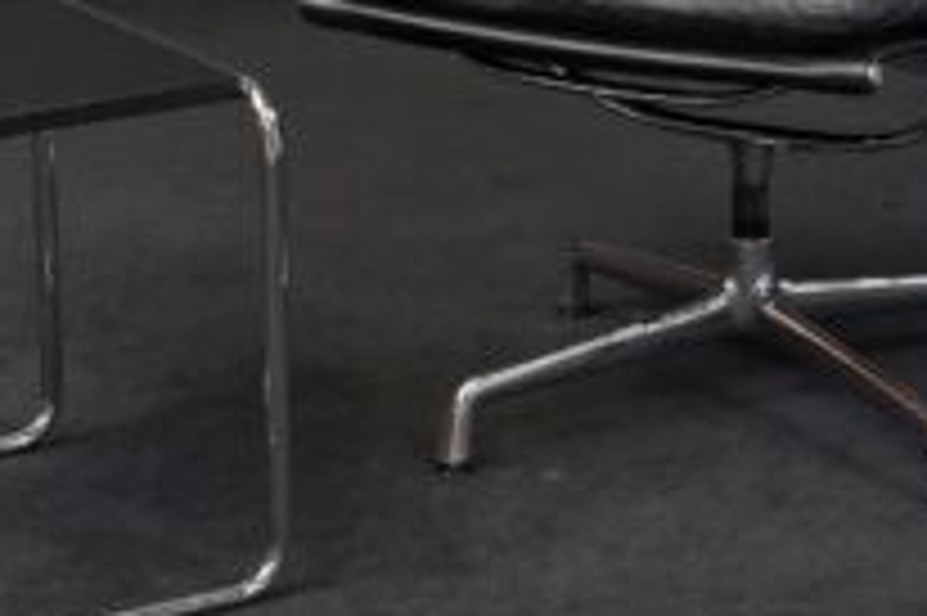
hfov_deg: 15.0
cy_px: 58
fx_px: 3525
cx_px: 396
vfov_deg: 9.9
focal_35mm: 137
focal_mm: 47
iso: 3200
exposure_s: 1/160
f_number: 8
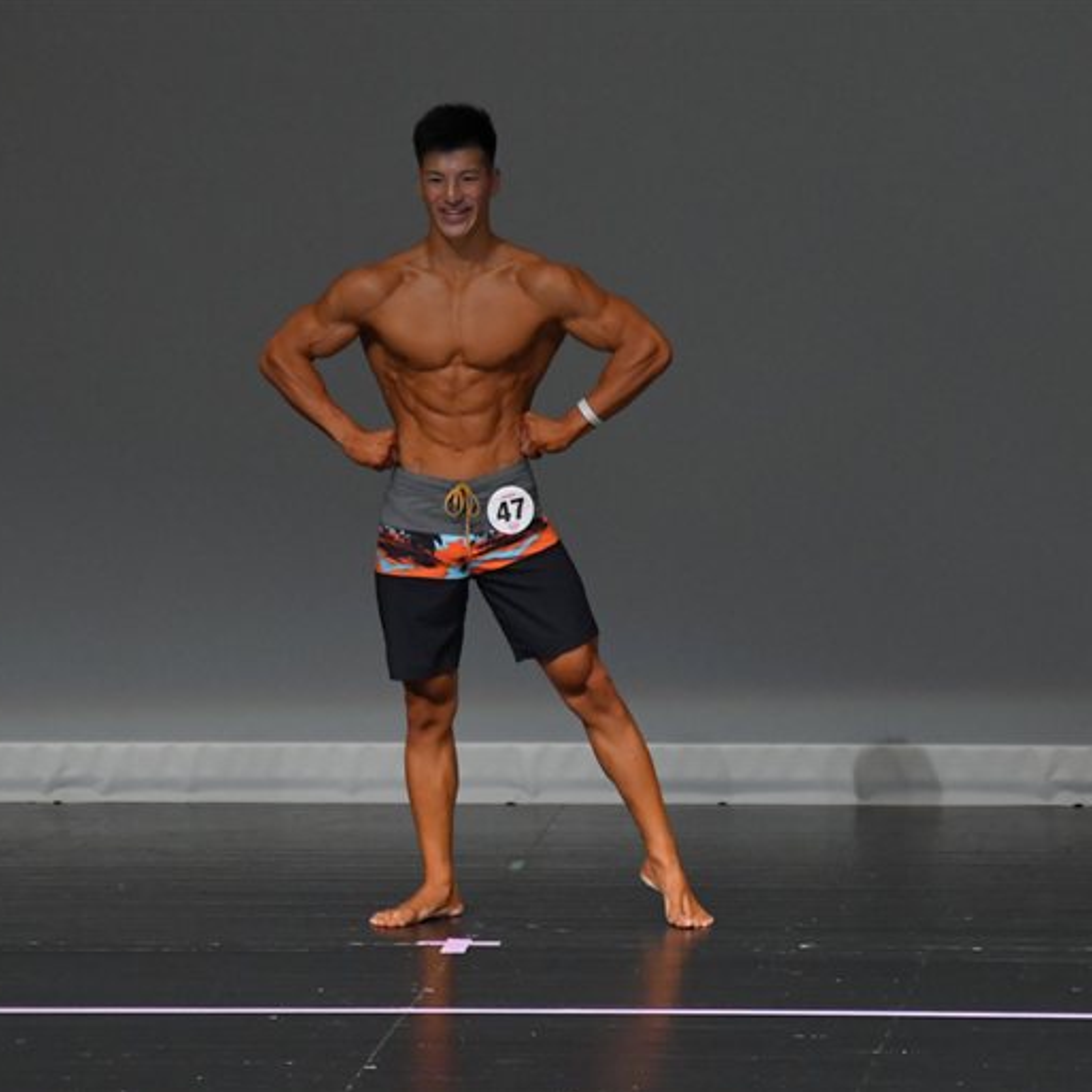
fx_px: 14419
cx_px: 555
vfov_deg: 4.3
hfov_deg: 4.3
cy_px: 547
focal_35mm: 404
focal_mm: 210
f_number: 5.6
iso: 4000
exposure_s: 1/400
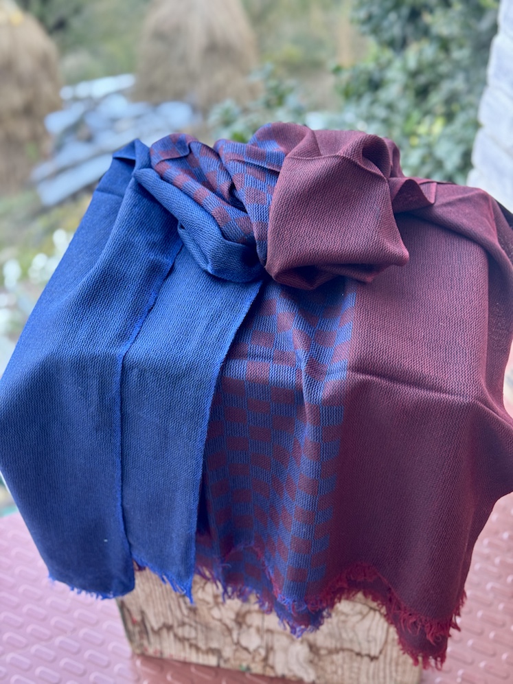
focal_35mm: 48
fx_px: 948
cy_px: 342
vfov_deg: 39.7
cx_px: 256
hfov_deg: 30.3
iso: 125
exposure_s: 1/60
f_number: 1.78
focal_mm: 6.76
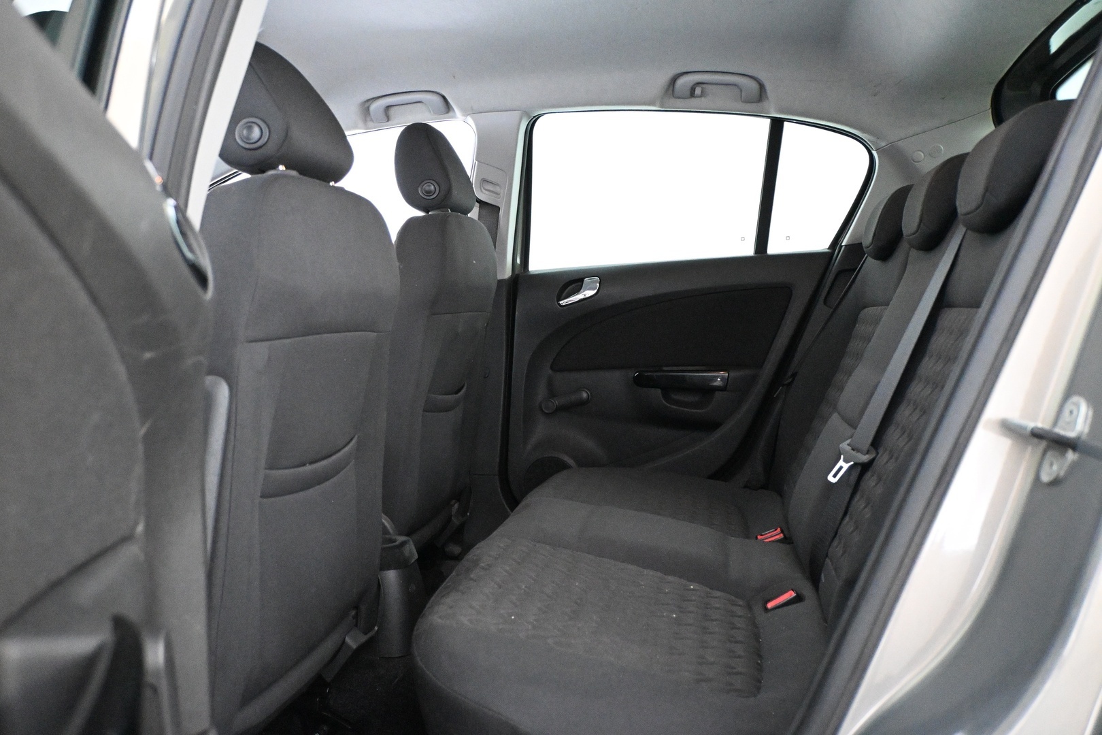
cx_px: 551
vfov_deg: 43.6
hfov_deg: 61.9
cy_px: 368
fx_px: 918
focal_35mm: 30
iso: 8000
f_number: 3.8
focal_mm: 20
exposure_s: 1/60
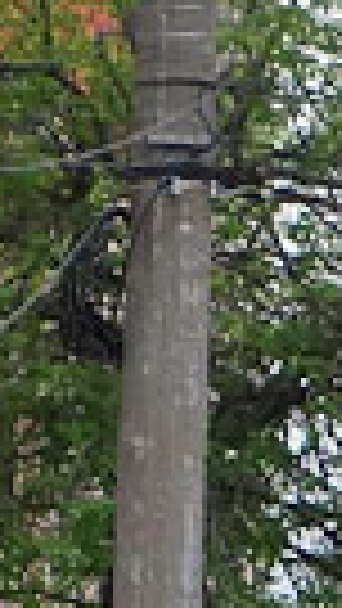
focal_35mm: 669
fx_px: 10779
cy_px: 734
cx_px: 2606
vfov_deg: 3.2
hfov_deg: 1.7
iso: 125
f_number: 4.5
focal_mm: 26.89
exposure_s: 1/500
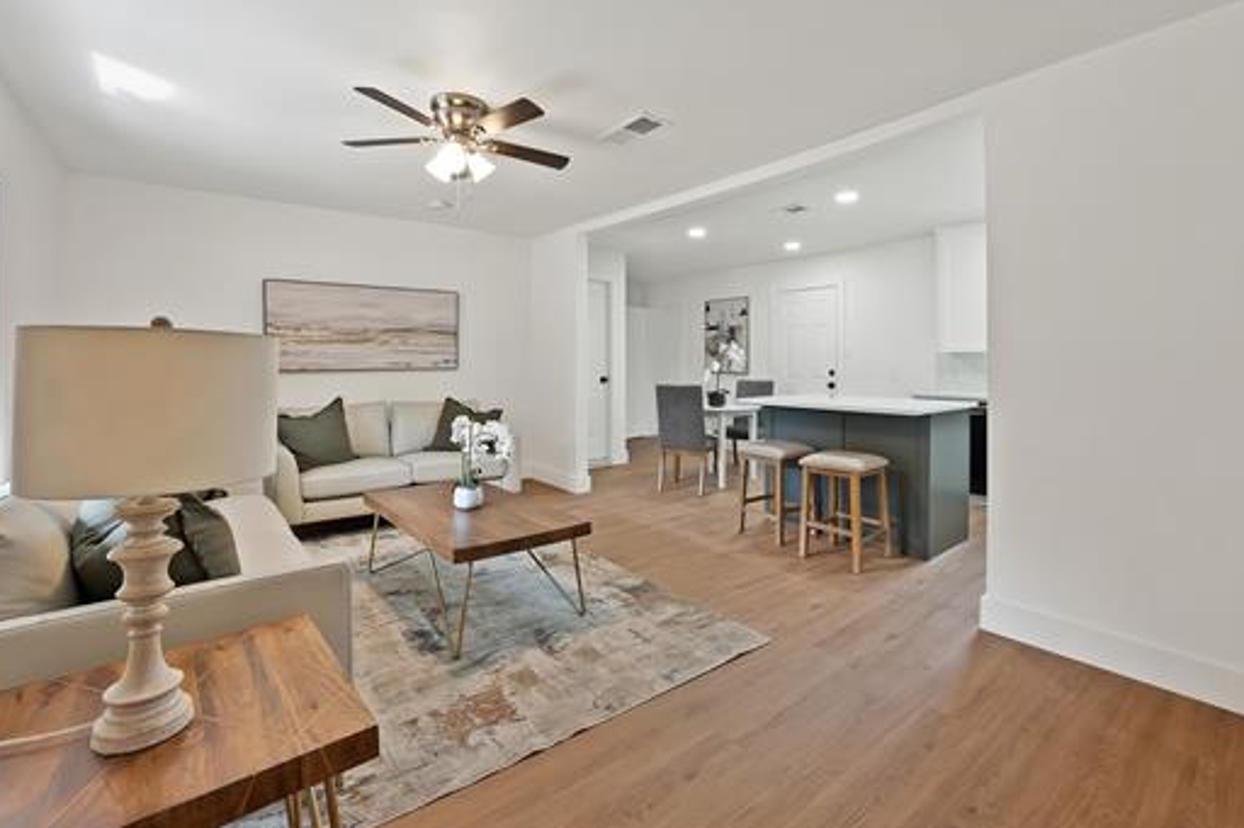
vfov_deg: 77.1
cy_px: 372
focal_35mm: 15
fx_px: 518
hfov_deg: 100.4
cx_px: 632
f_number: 9
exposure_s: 1/2
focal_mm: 12
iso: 640
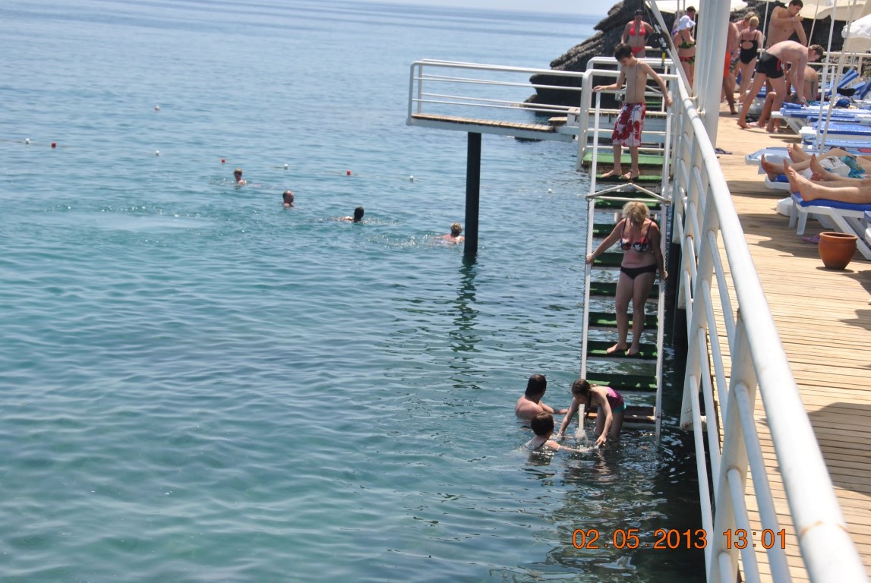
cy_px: 292
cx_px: 436
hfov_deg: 27.0
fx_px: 1817
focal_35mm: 75
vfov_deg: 18.2
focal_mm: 50
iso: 100
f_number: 8
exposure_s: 1/250
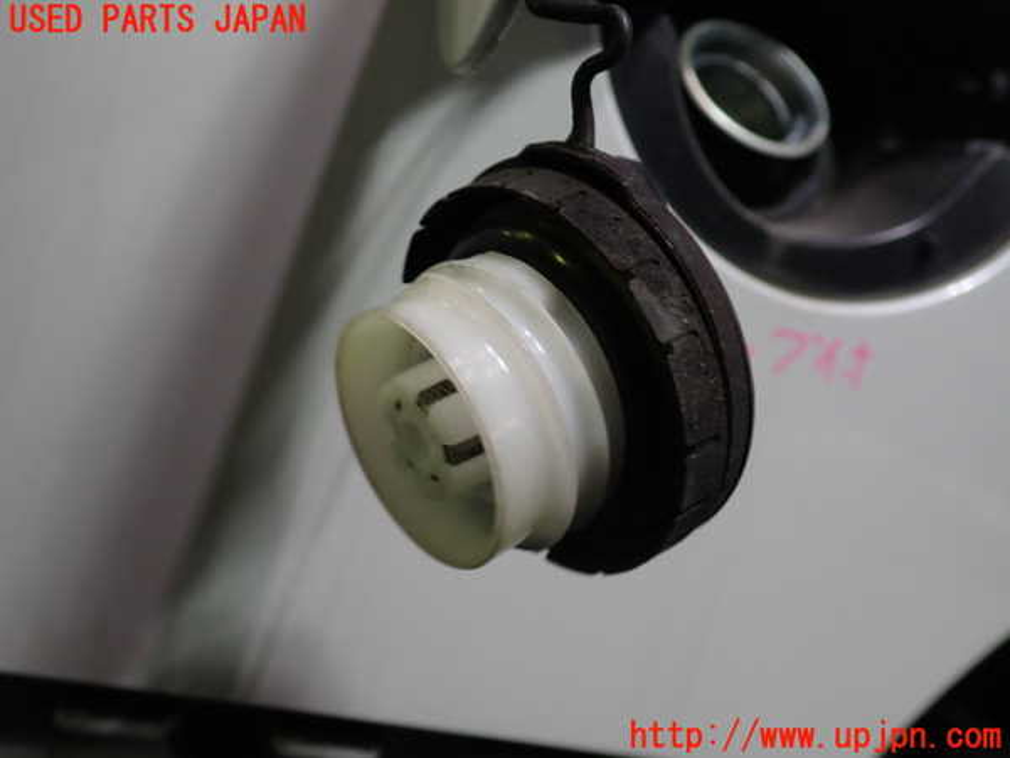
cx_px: 505
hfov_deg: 60.0
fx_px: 875
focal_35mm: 30
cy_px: 379
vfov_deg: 46.8
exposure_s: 1/50
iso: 200
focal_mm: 5.4
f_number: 2.3
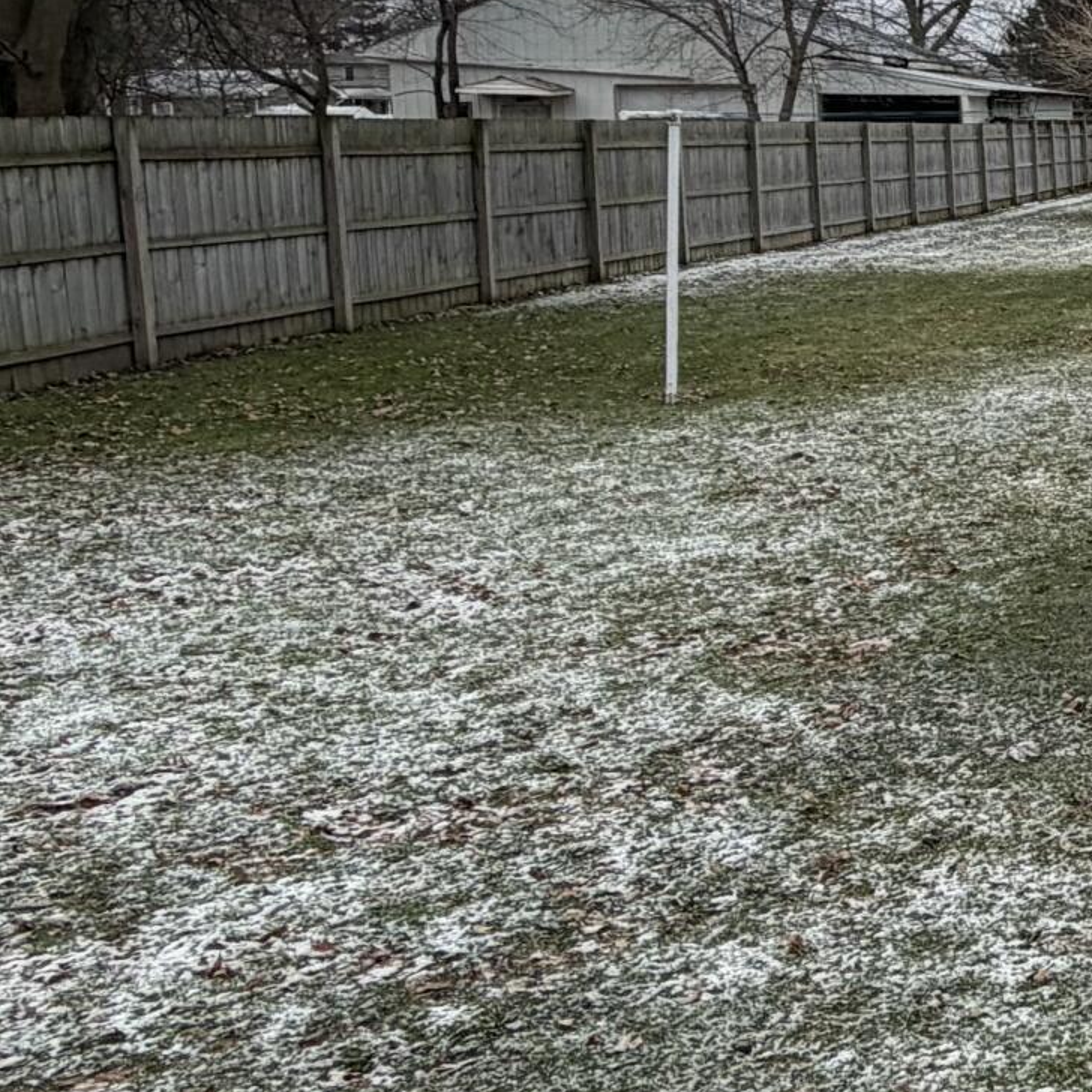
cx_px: 1720
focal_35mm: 51
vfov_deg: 32.9
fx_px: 1820
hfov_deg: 24.3
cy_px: 304
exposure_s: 1/545
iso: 40
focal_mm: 2.22
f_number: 2.2
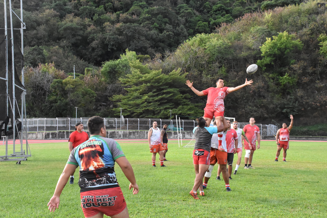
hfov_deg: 38.9
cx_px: 164
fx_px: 463
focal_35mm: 51
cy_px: 109
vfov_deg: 26.5
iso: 6400
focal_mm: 34
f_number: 13
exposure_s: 1/640
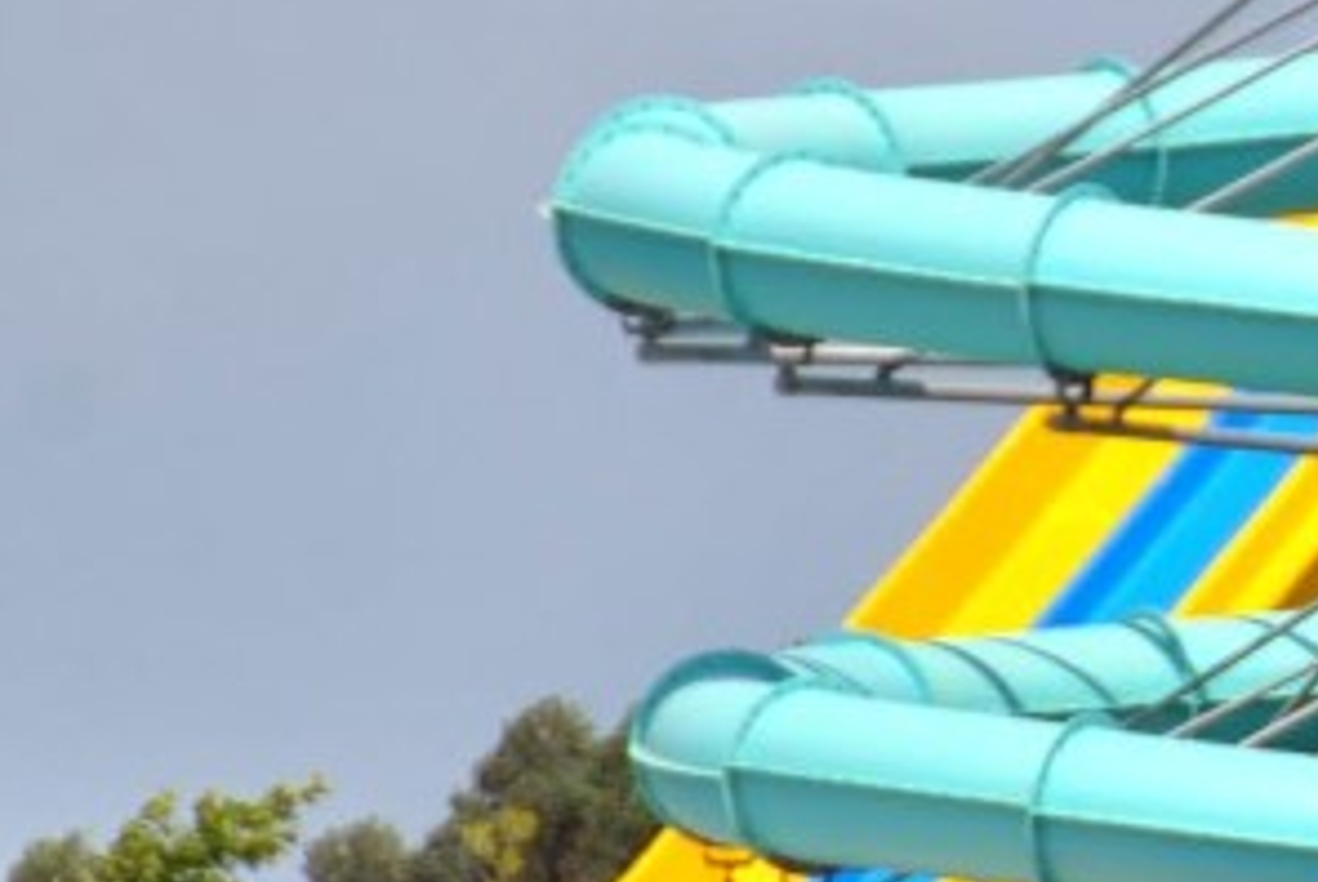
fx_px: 36243
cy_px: 325
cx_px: 1935
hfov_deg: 2.1
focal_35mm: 989
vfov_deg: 1.4
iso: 200
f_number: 5.6
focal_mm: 170
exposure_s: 1/1000
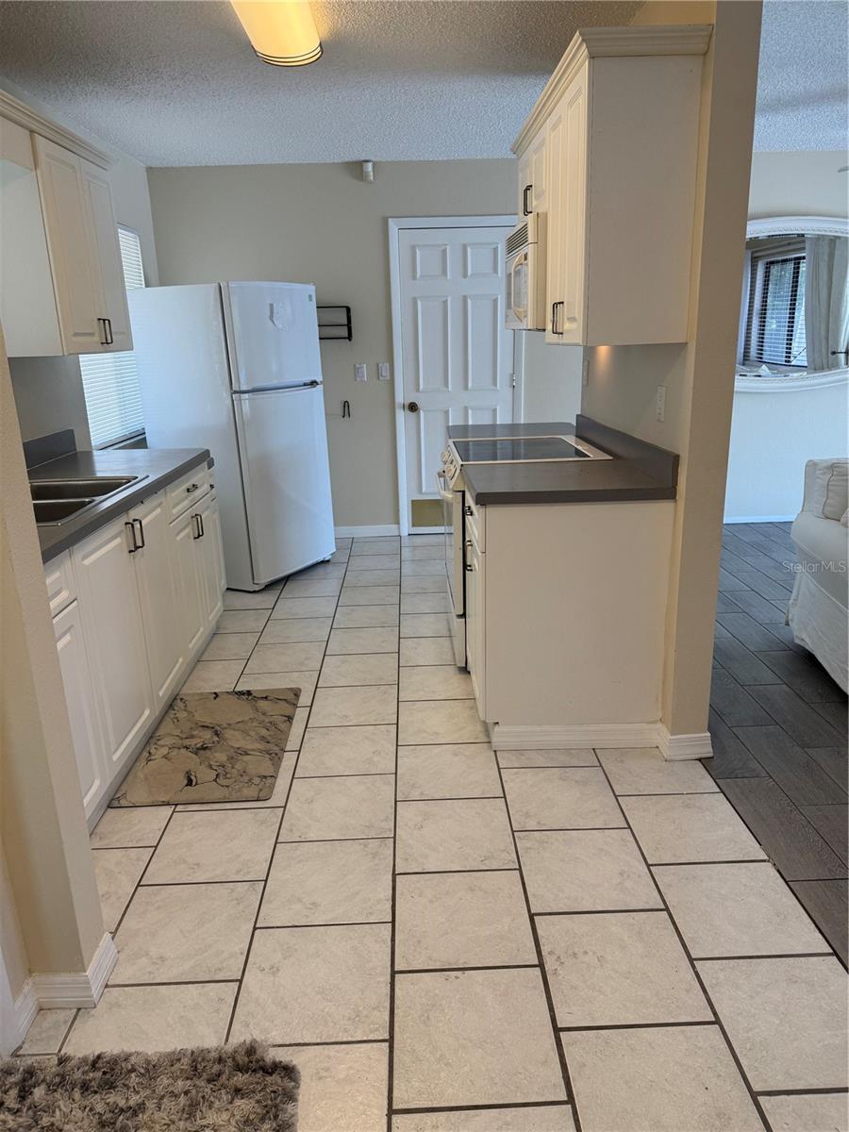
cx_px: 424
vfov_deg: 71.6
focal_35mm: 24
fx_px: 785
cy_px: 566
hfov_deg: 56.8
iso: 100
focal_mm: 6.76
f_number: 1.78
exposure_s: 1/120
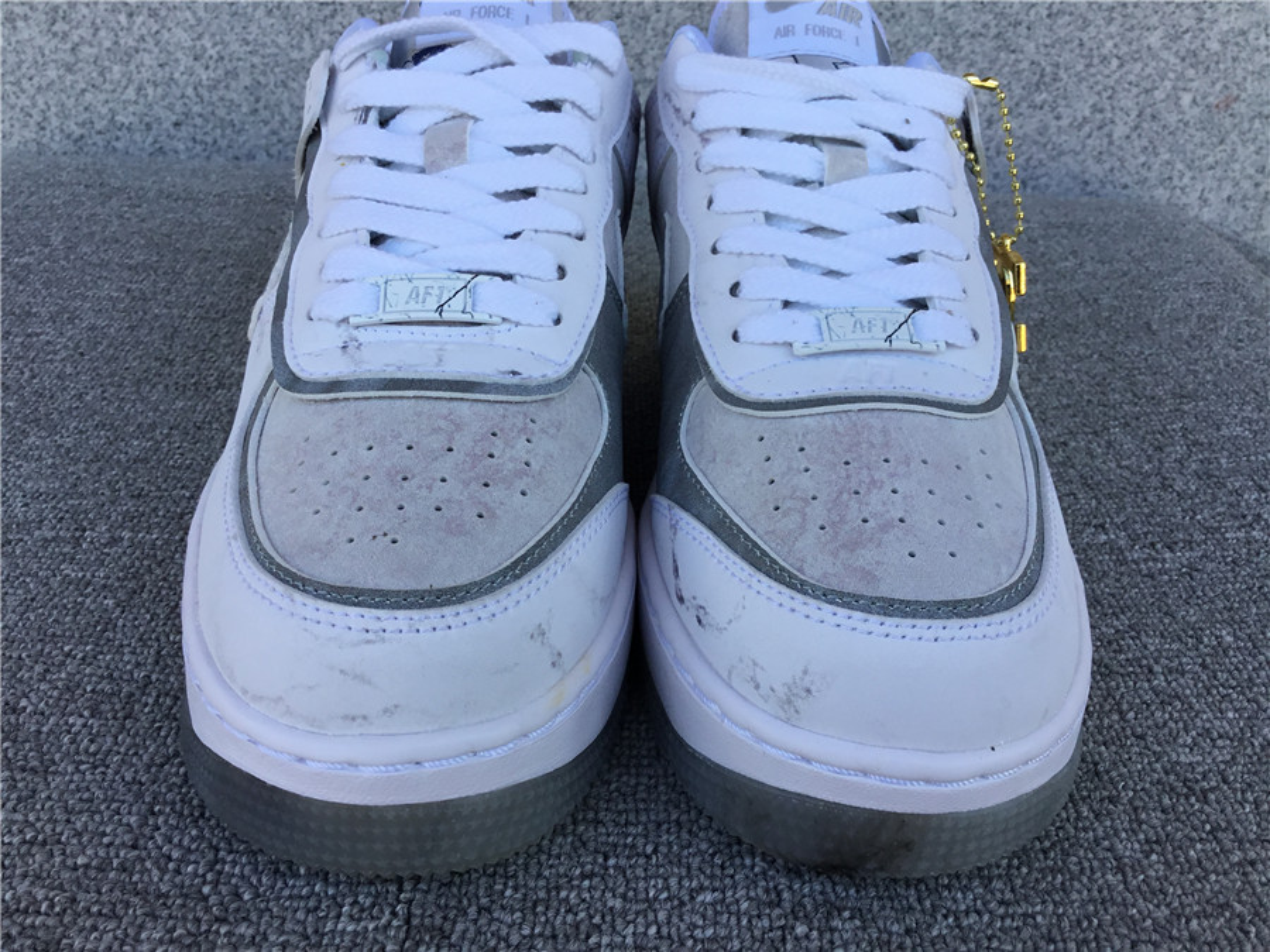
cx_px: 635
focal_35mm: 31
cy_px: 476
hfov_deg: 58.4
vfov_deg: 45.4
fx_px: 1137
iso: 25
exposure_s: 1/272
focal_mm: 3.3
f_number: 2.4
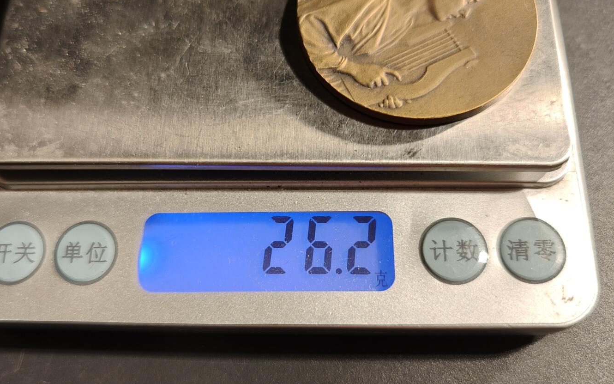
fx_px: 552
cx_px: 303
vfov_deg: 38.3
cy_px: 198
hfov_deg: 58.1
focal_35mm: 33
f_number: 1.6
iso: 125
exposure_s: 1/100
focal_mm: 6.06
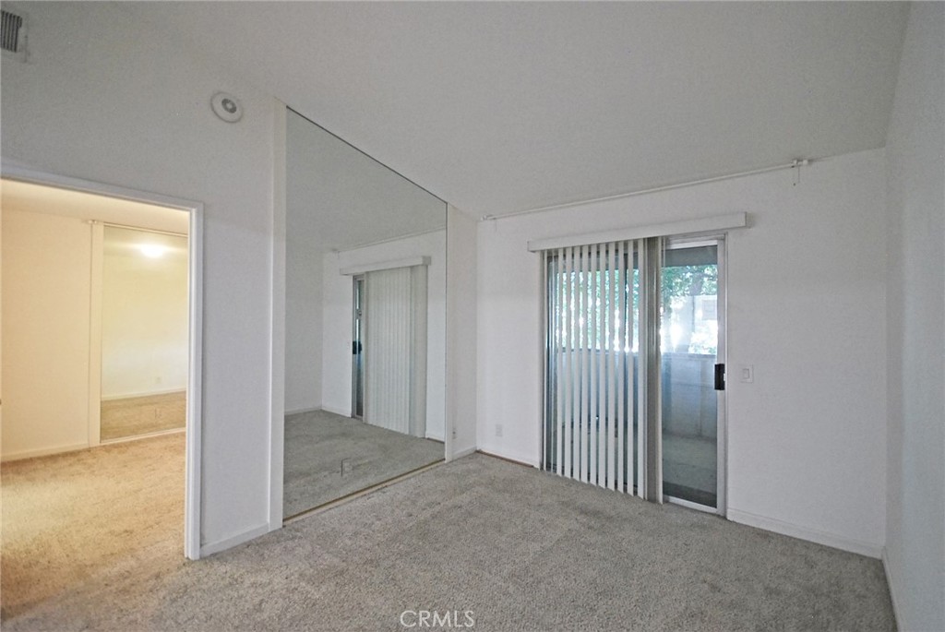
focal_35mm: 15
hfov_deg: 100.3
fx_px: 394
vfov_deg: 77.5
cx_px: 472
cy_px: 316
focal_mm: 10
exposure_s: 1/30
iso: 640
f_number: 4
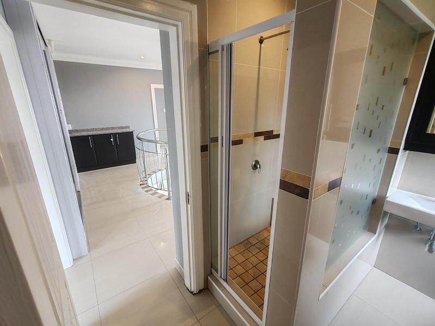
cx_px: 218
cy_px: 163
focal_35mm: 16
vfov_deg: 78.1
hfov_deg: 94.5
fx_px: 201
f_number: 2.2
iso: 160
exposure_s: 1/33
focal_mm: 1.96
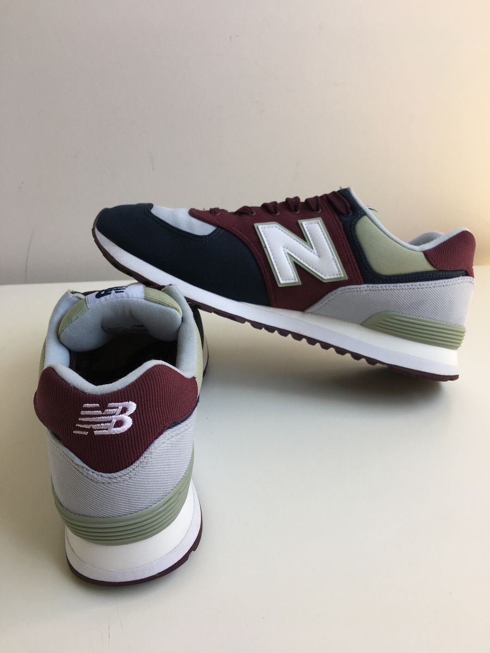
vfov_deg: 61.7
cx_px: 245
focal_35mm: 29
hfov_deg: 48.2
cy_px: 326
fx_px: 547
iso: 32
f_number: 2.2
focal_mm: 4.15
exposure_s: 1/120
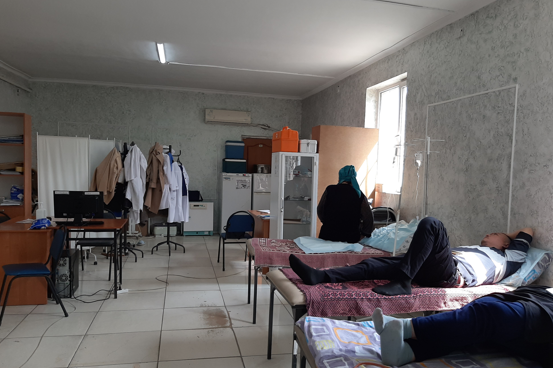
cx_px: 280
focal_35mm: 28
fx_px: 430
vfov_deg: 46.4
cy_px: 195
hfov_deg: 65.5
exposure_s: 1/100
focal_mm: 3.93
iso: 50
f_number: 1.7
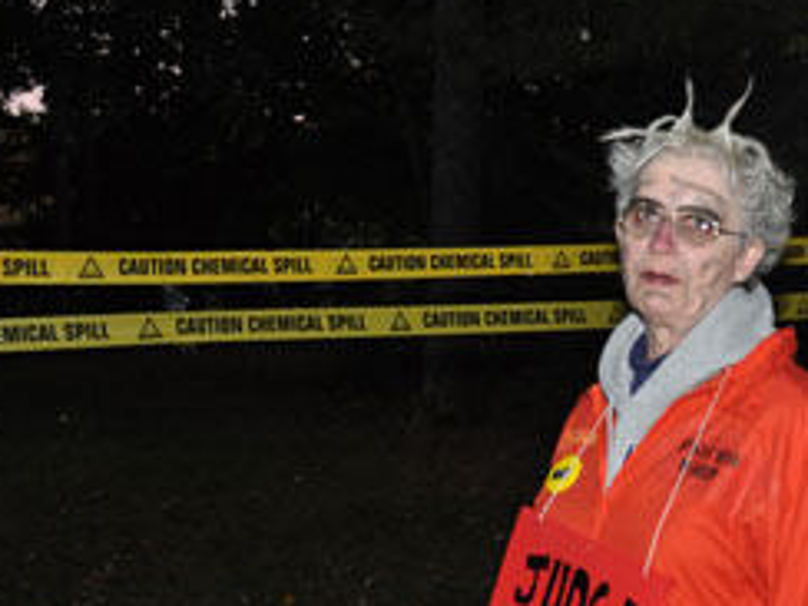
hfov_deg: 29.8
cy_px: 424
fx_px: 1489
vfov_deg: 22.9
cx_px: 613
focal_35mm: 64
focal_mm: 27
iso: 800
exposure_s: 1/60
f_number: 4
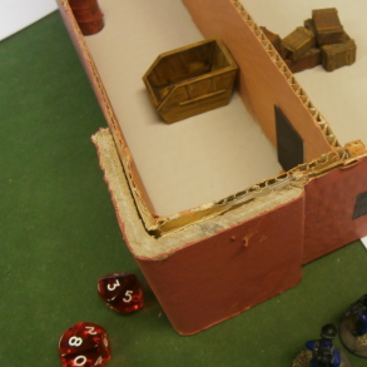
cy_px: 207
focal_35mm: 42
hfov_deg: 37.8
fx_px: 504
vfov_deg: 40.0
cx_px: 319
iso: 125
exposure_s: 1/30
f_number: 2.8
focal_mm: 4.7
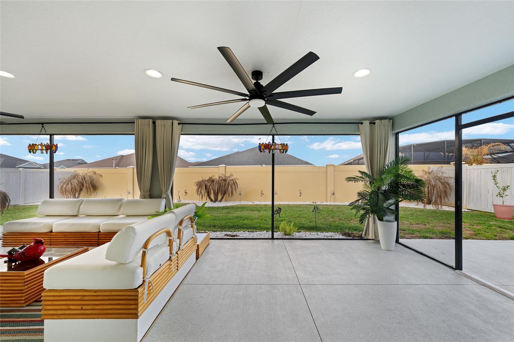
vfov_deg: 85.4
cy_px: 171
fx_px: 186
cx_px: 257
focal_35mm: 13
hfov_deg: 108.3
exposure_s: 1/20
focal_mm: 13
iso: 320
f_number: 8
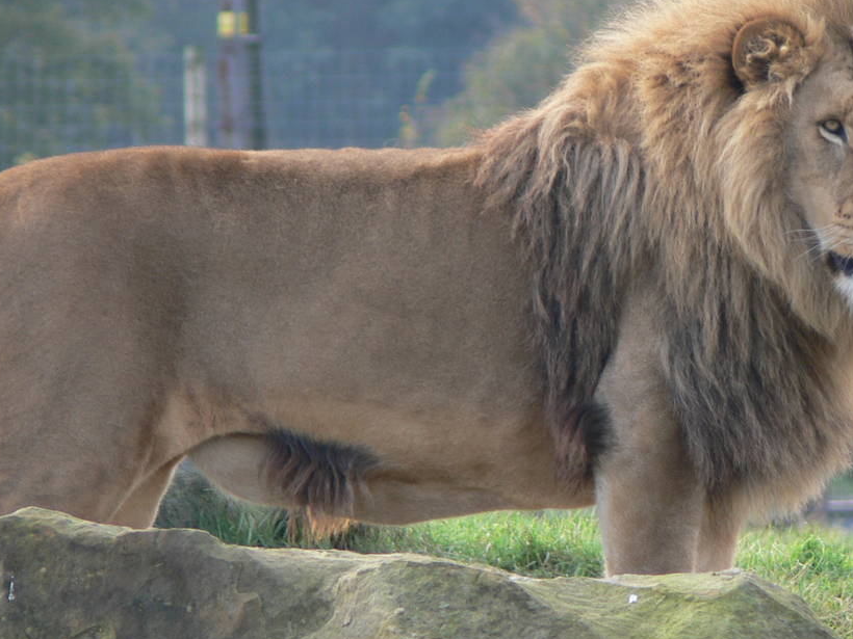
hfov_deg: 2.4
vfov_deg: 1.8
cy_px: 237
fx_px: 20206
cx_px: 649
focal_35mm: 820
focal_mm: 88.8
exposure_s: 1/80
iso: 80
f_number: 4
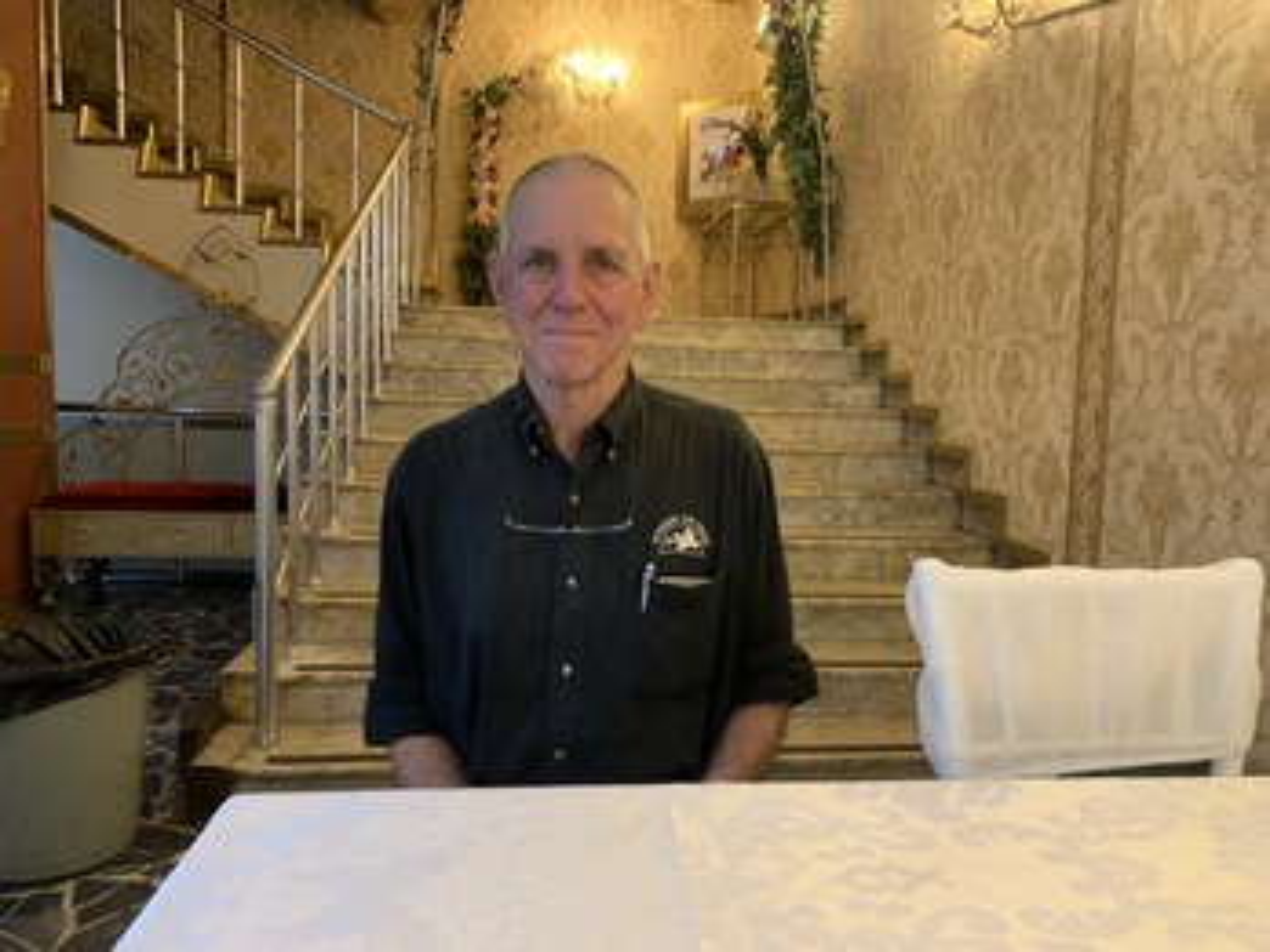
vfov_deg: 53.1
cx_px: 635
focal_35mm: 26
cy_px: 476
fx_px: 954
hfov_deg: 67.3
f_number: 1.8
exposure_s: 1/33
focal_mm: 4.25
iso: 320
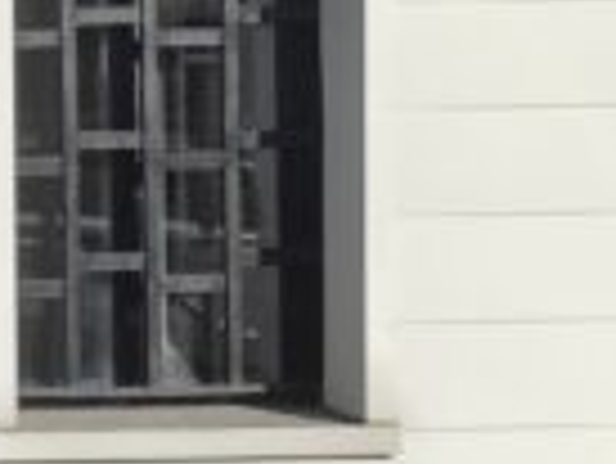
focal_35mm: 146
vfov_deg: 10.2
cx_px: -638
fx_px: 2600
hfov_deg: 12.0
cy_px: 250
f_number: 1.89
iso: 100
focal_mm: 5.43
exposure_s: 1/3221
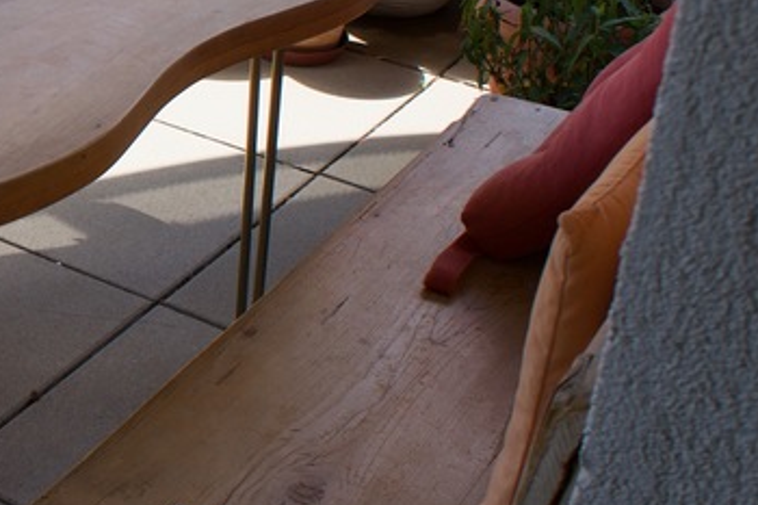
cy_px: -13
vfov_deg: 16.8
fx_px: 1663
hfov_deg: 22.9
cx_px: -223
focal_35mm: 79
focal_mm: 18
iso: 100
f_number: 6.3
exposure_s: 1/80
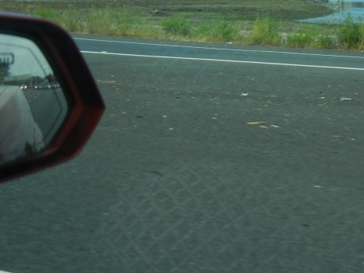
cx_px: 332
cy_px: -16
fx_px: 789
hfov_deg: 25.2
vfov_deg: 19.0
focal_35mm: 75
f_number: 3.6
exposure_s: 1/830
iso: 160
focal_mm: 6.2
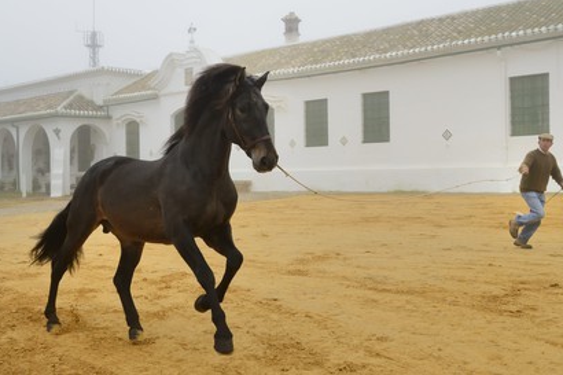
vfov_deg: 31.2
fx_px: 672
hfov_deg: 45.4
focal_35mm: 43
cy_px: 184
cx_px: 280
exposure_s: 1/1000
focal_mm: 42
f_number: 5.6
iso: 800
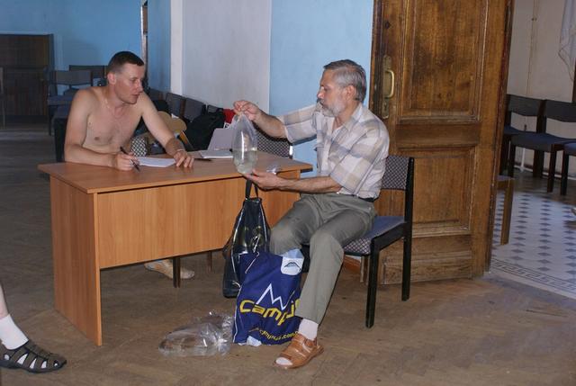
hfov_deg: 43.5
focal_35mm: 45
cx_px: 288
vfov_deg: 30.0
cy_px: 193
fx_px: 721
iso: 400
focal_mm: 30
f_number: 5
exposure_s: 1/60
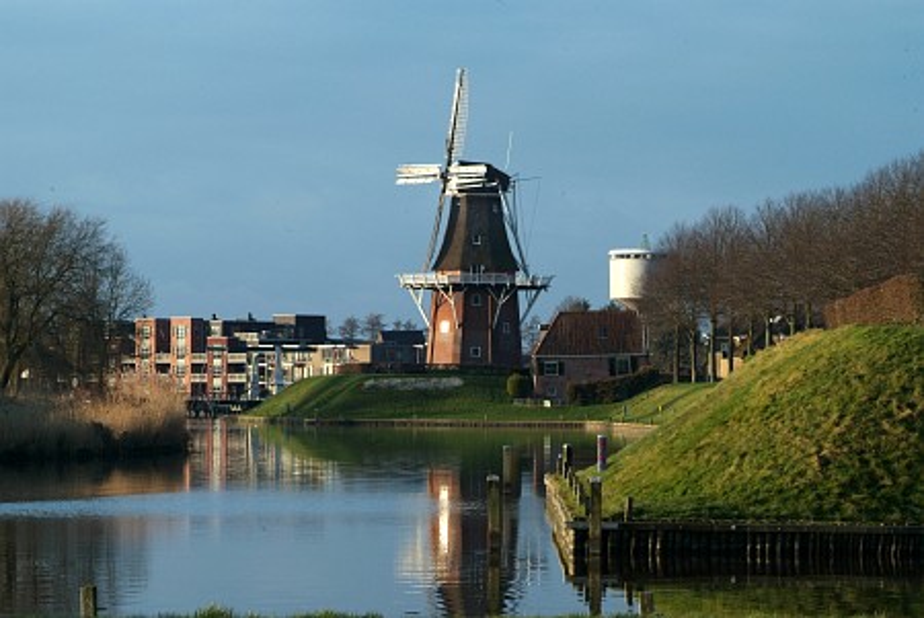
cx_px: 462
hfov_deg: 13.9
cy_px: 309
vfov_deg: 9.4
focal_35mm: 147
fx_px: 3777
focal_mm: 98
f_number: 13
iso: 400
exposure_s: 1/180
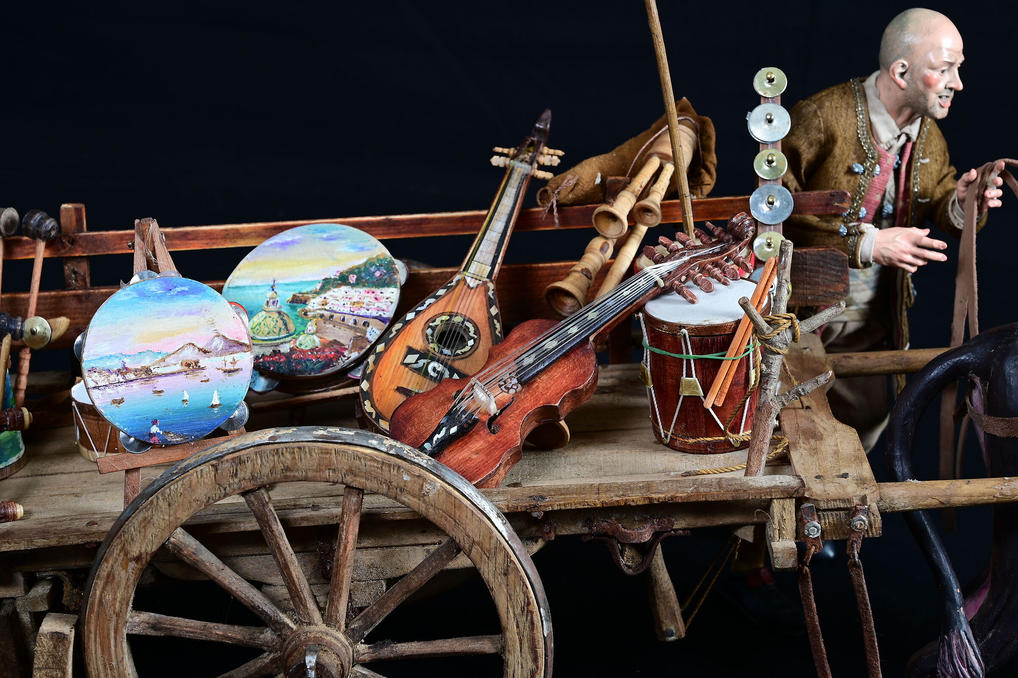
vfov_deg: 19.4
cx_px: 509
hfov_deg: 28.9
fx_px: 1978
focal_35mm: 70
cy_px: 339
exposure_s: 2
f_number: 11
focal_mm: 70
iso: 100
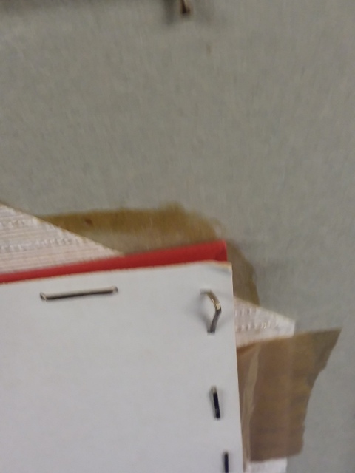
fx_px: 397
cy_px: 236
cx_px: 178
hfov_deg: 48.2
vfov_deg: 61.7
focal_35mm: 29
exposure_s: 1/30
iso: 100
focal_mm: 2.47
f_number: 1.9
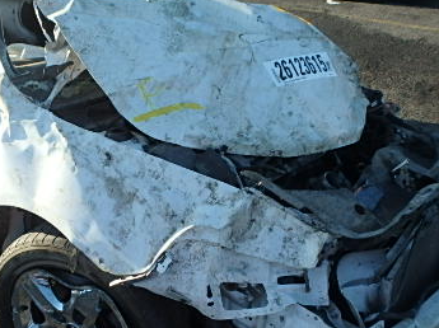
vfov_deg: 36.6
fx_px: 494
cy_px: 198
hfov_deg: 47.3
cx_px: 155
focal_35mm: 39
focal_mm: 3.7
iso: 125
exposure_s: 1/320
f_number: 3.5
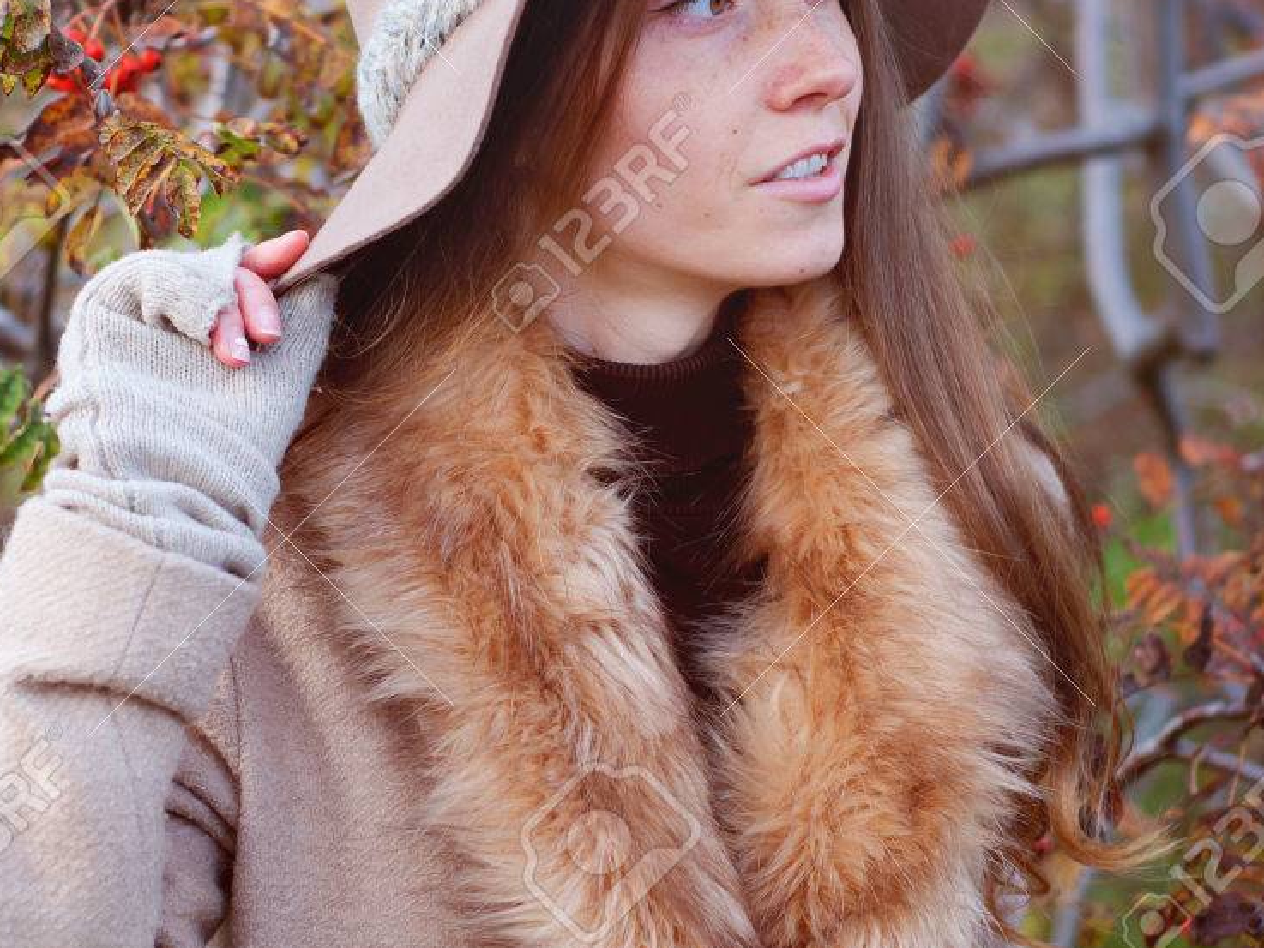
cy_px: 525
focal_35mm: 127
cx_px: 536
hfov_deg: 15.5
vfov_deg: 11.7
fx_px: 4638
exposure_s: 1/200
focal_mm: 50
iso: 200
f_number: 3.2
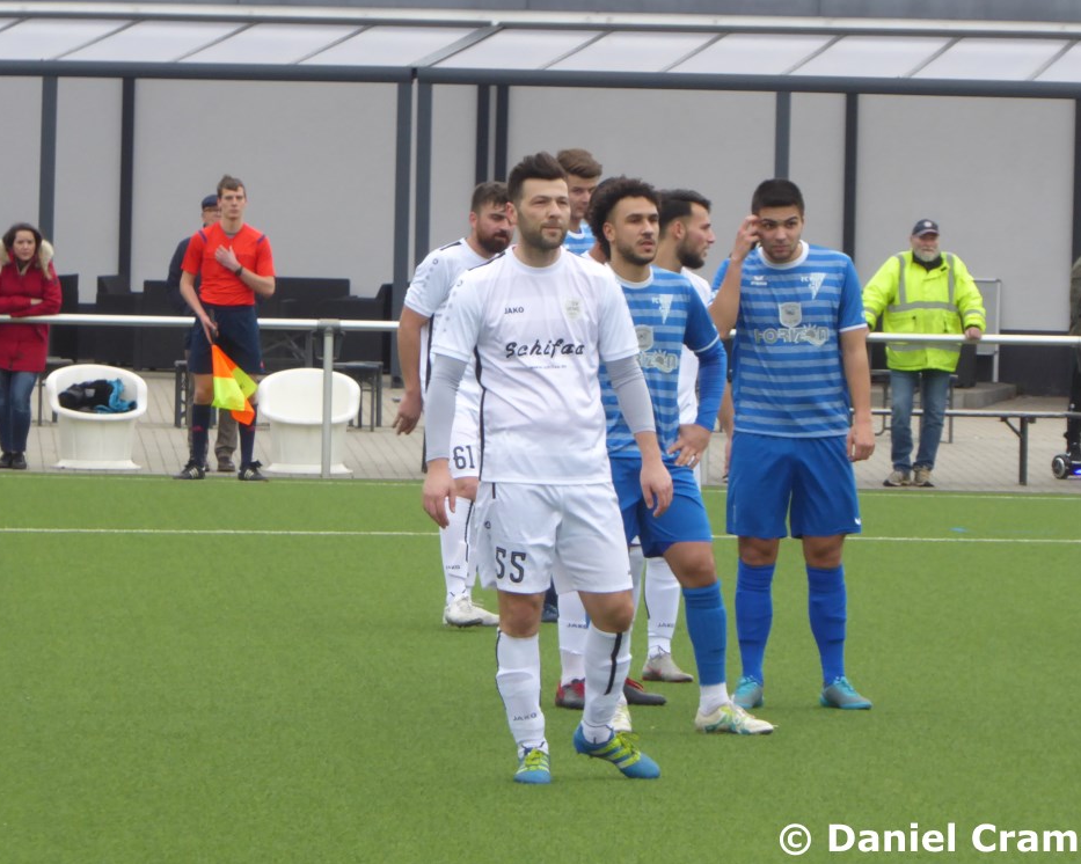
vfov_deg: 4.3
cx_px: 555
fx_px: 11611
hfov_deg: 5.3
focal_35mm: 363
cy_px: 432
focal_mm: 62.1
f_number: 6
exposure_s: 1/80
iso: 250
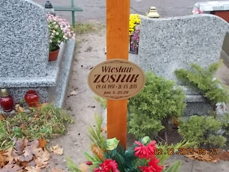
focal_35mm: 44
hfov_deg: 42.9
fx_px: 291
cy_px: 86
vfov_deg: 32.9
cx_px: 114
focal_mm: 7.9
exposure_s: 1/5
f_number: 4.2
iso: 200
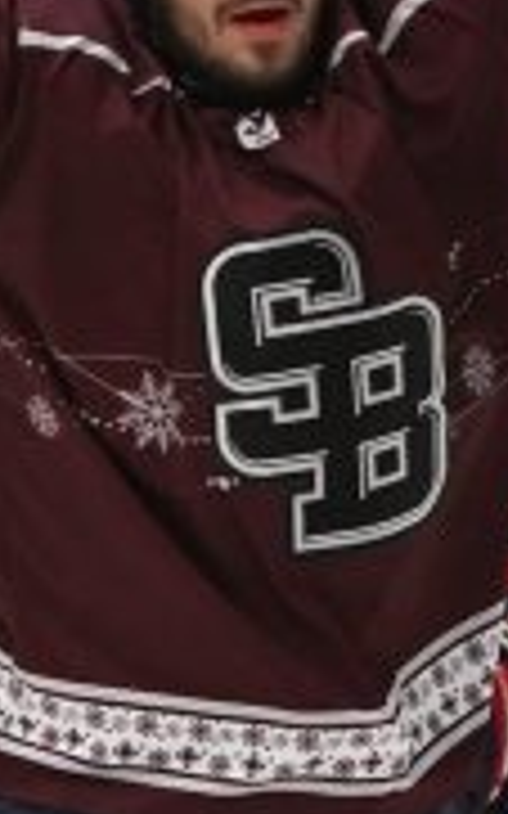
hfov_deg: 1.0
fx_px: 29973
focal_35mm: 1352
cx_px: -719
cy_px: 818
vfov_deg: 1.6
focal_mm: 240
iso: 2500
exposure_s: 1/1000
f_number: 4
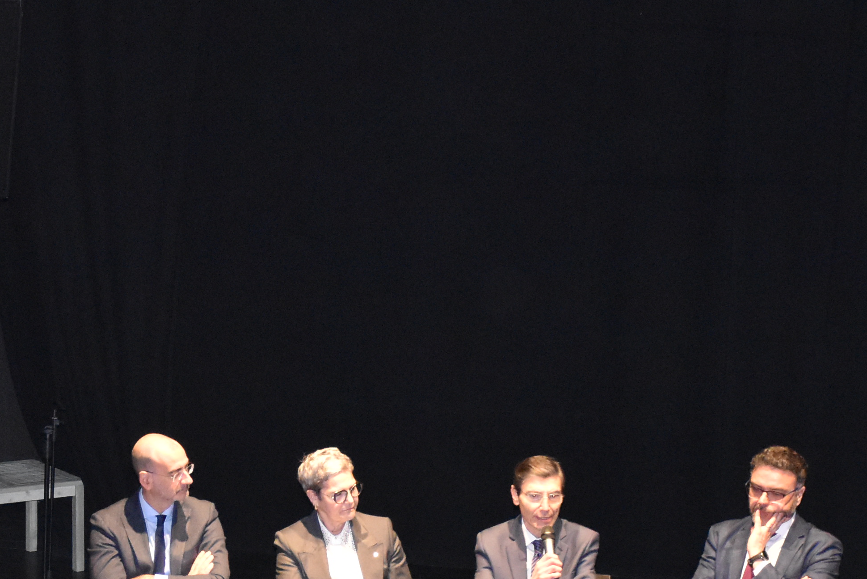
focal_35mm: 146
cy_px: 594
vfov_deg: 9.3
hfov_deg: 14.0
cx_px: 310
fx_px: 3517
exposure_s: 1/60
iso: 4500
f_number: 4.5
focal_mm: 42
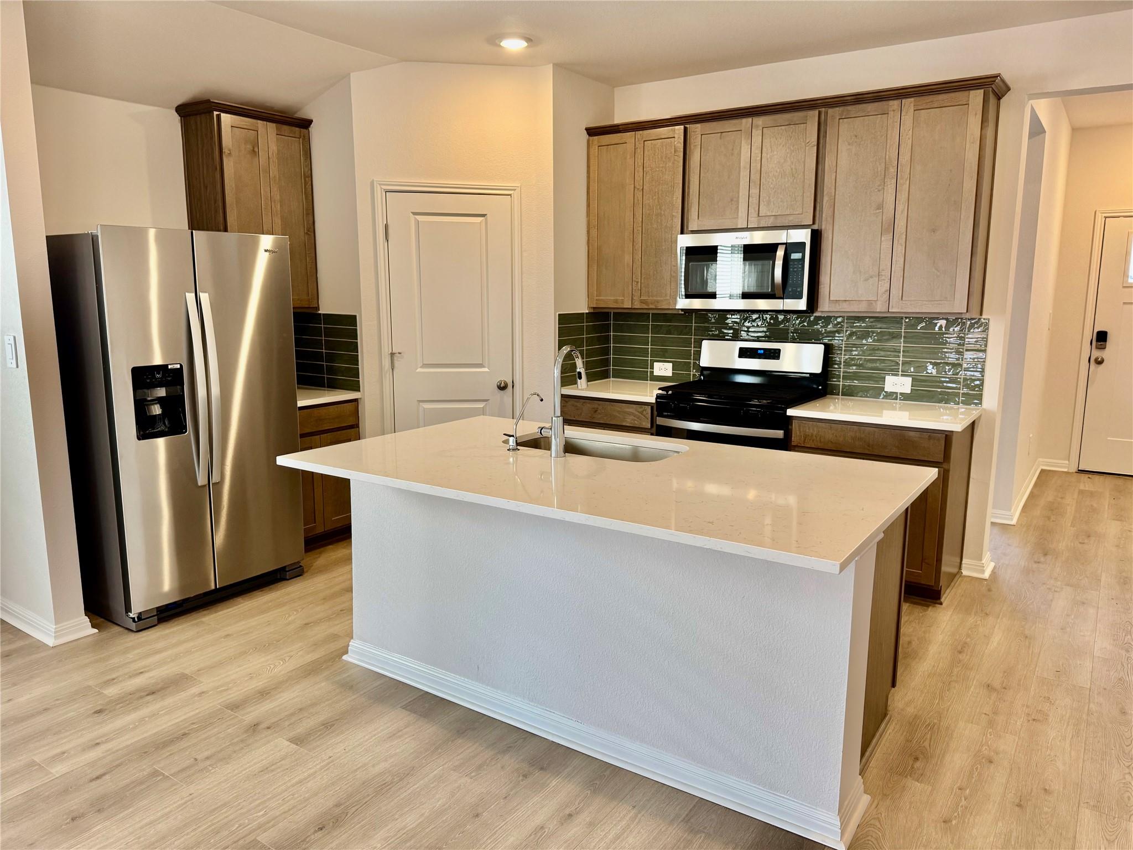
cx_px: 566
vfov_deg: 56.8
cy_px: 425
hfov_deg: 71.6
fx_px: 786
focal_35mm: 24
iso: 125
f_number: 1.78
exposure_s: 1/120
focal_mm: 6.76
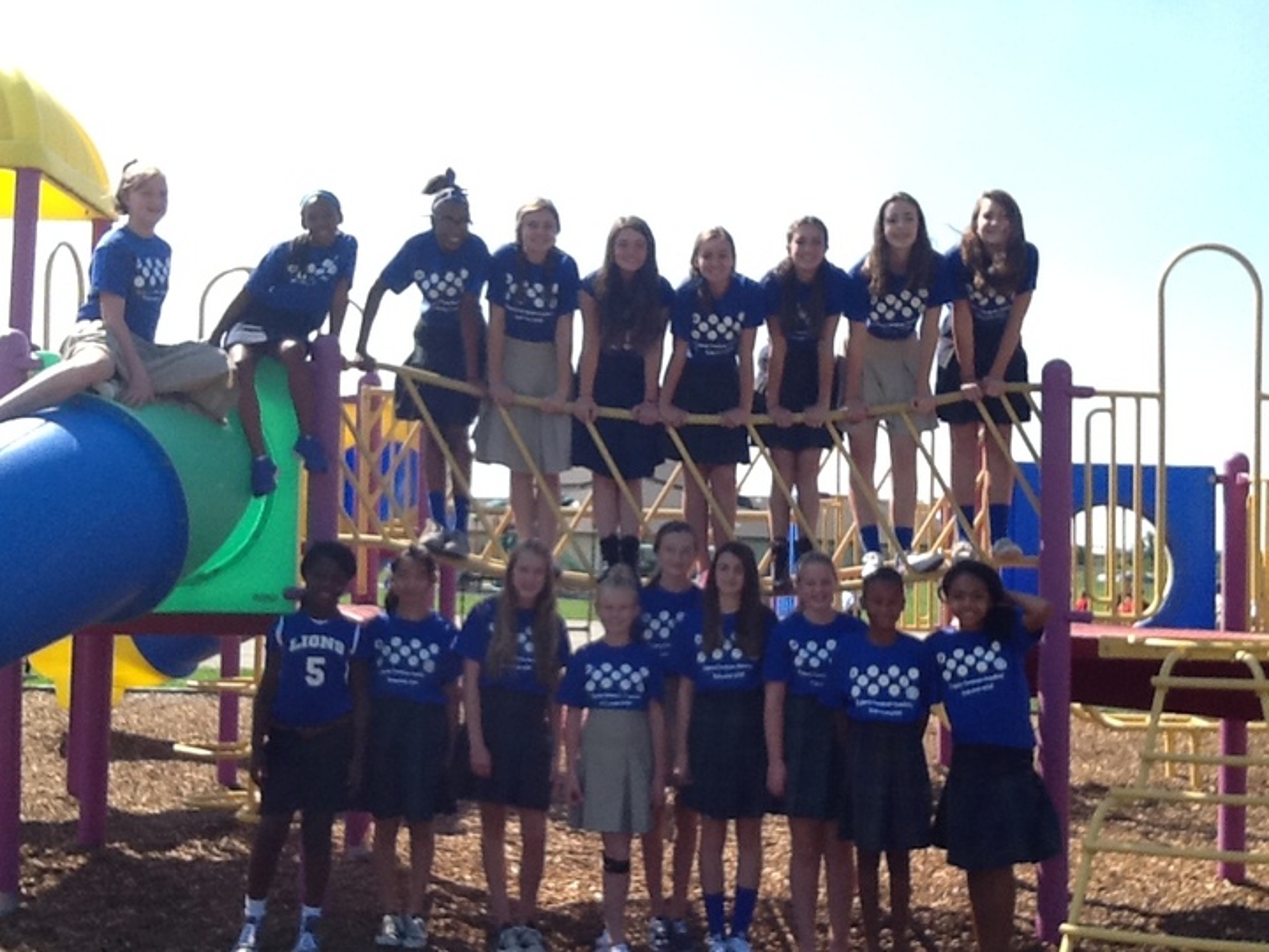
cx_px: 634
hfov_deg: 42.9
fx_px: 1613
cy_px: 476
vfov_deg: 32.9
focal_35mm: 44
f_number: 2.4
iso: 40
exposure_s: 1/723
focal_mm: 2.03
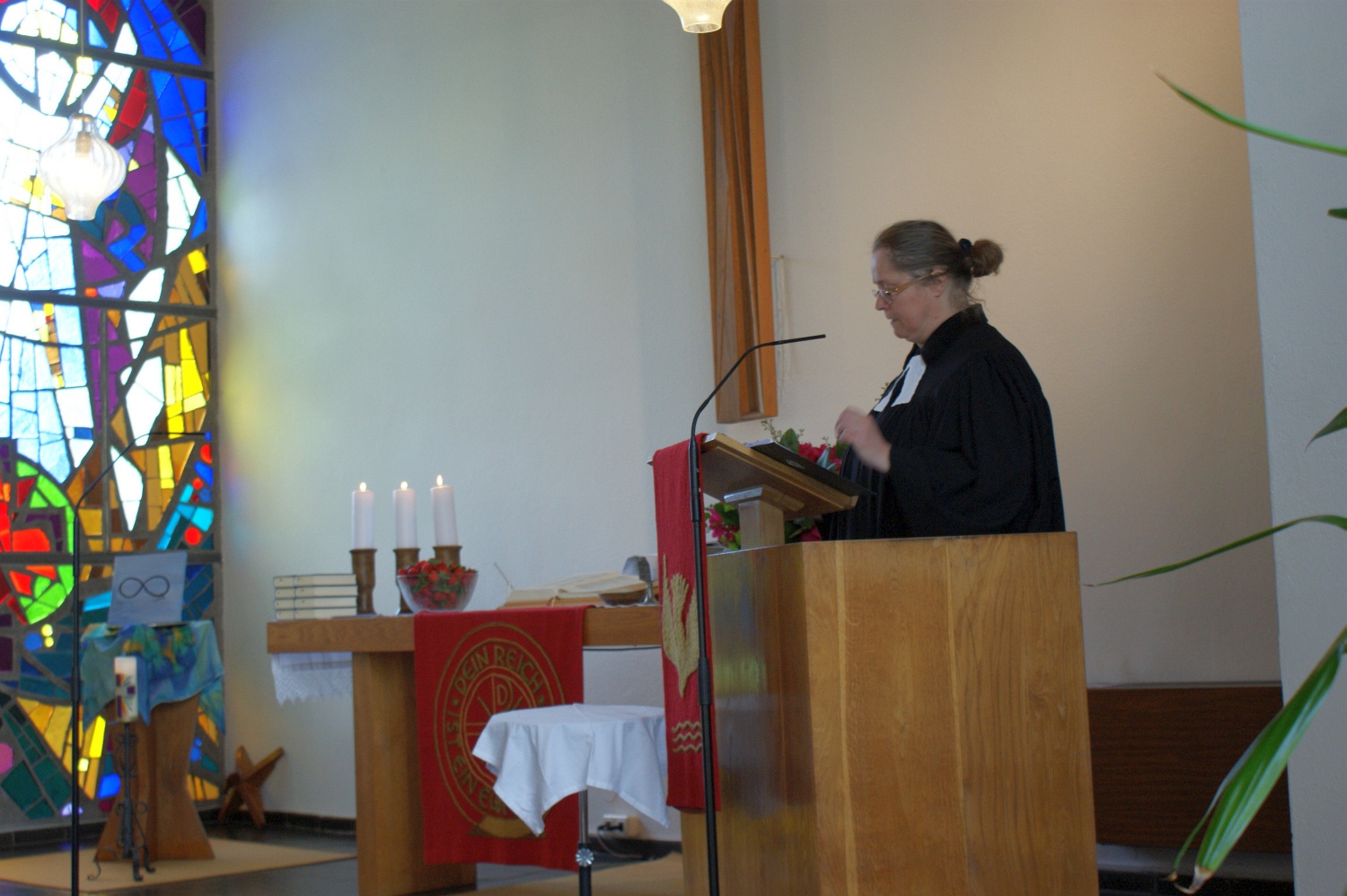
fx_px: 1963
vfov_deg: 25.7
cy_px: 448
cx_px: 674
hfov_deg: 37.9
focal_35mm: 52
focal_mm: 35
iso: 400
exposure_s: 1/40
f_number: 5.6
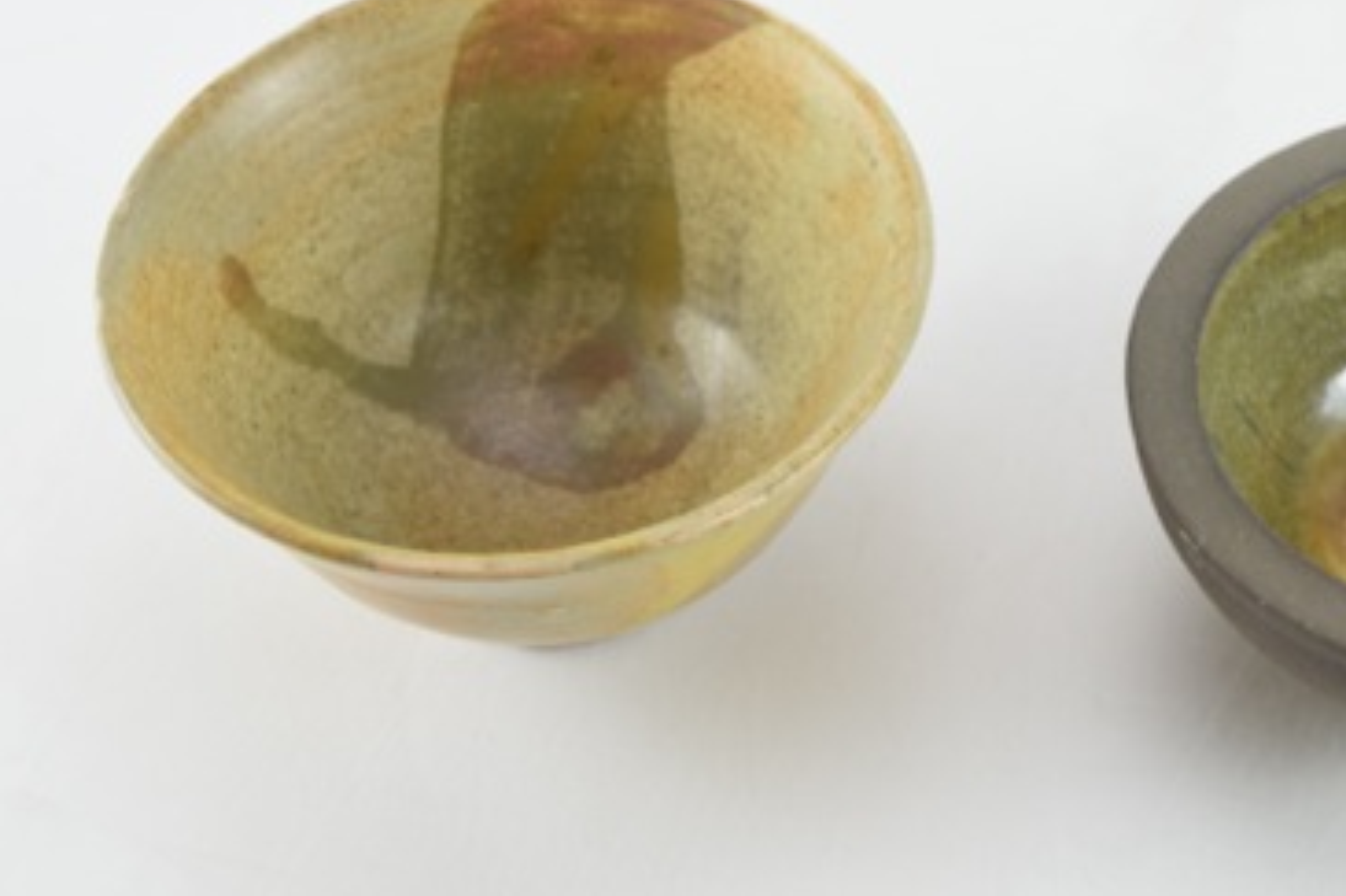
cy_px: 301
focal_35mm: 121
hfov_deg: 16.9
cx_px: 911
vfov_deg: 11.3
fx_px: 4522
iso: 800
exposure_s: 1/125
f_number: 5.6
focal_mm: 46
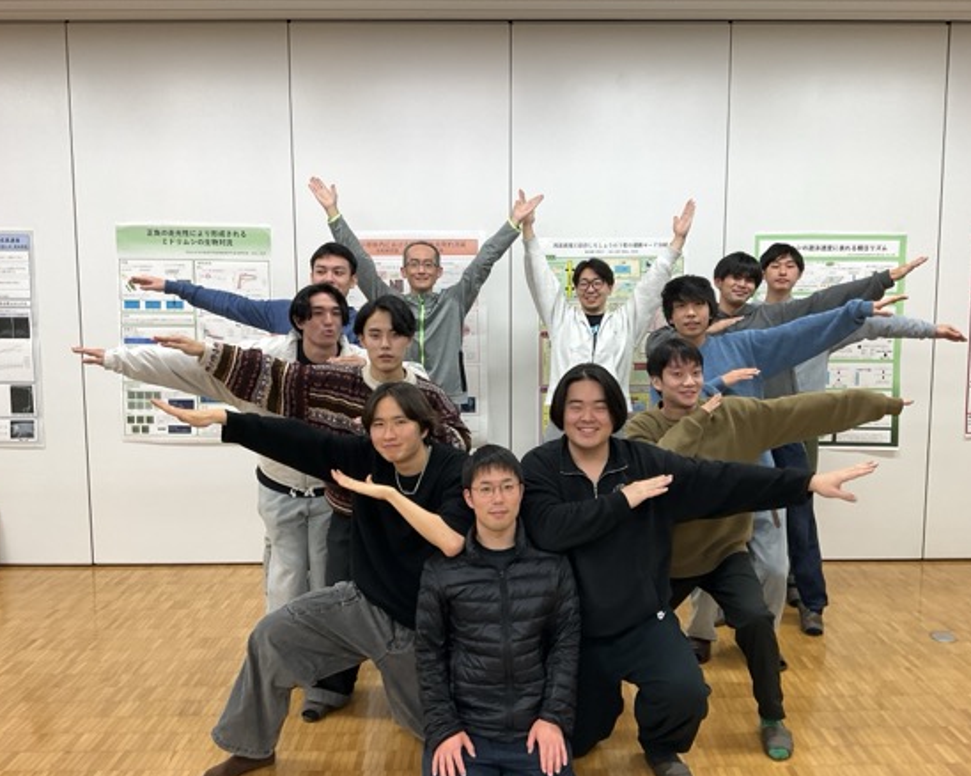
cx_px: 507
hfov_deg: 57.2
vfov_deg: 47.1
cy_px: 388
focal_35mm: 31
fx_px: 891
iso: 64
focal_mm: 3
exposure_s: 1/100
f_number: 1.8
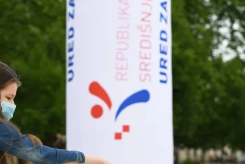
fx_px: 613
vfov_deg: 15.2
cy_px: 104
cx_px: 134
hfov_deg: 22.6
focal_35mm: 90
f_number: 2.8
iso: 125
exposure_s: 1/1250
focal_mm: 50
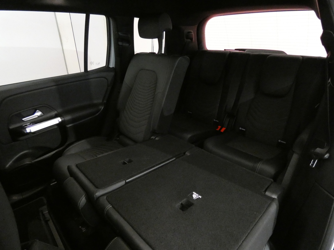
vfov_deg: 66.0
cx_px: 167
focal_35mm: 20
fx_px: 193
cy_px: 125
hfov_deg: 81.7
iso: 1600
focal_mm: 3.6
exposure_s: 1/30
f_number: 2.8
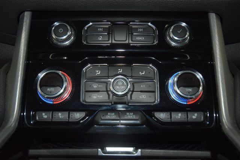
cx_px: 120
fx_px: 290
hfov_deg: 45.0
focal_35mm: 44
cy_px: 80
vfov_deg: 30.9
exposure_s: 1/40
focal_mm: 29
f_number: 3.8
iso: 560
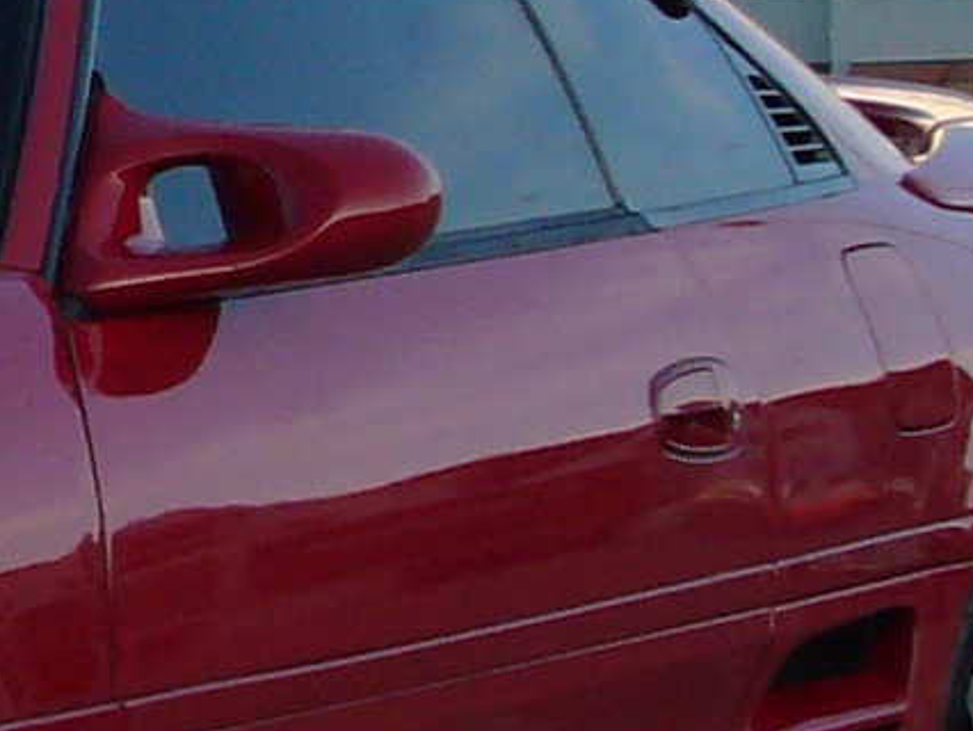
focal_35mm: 304
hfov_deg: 6.3
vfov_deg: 4.9
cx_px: -950
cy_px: 59
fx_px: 8550
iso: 80
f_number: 3.5
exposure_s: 1/320
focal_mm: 7.5
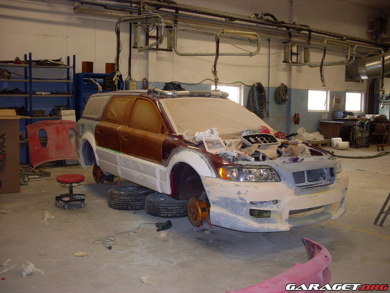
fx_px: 428
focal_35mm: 38
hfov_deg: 49.0
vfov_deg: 37.7
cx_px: 195
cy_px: 146
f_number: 2.8
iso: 120
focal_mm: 6.3
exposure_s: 1/45
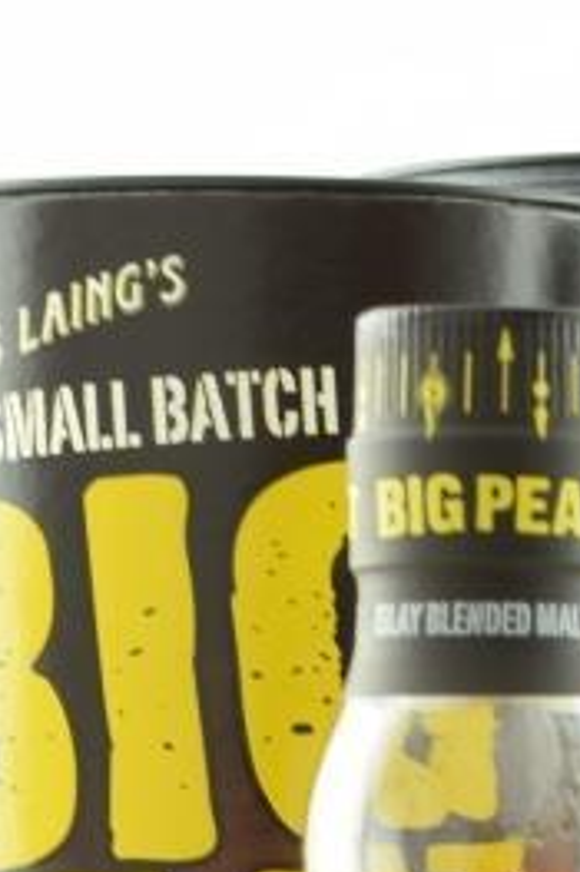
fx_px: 5662
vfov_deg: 8.6
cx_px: 910
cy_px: 1267
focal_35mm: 234
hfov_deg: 5.8
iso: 100
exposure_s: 1/8
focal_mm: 40
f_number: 8
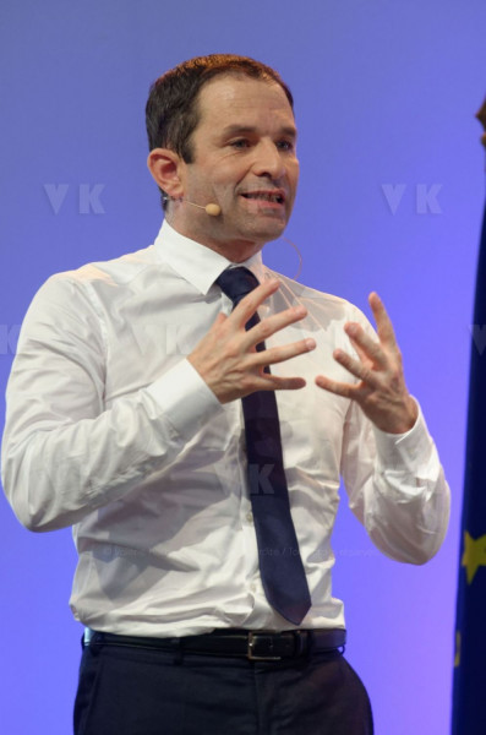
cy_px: 368
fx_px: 6106
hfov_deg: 4.6
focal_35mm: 300
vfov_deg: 6.9
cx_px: 243
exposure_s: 1/160
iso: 1000
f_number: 5
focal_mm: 200
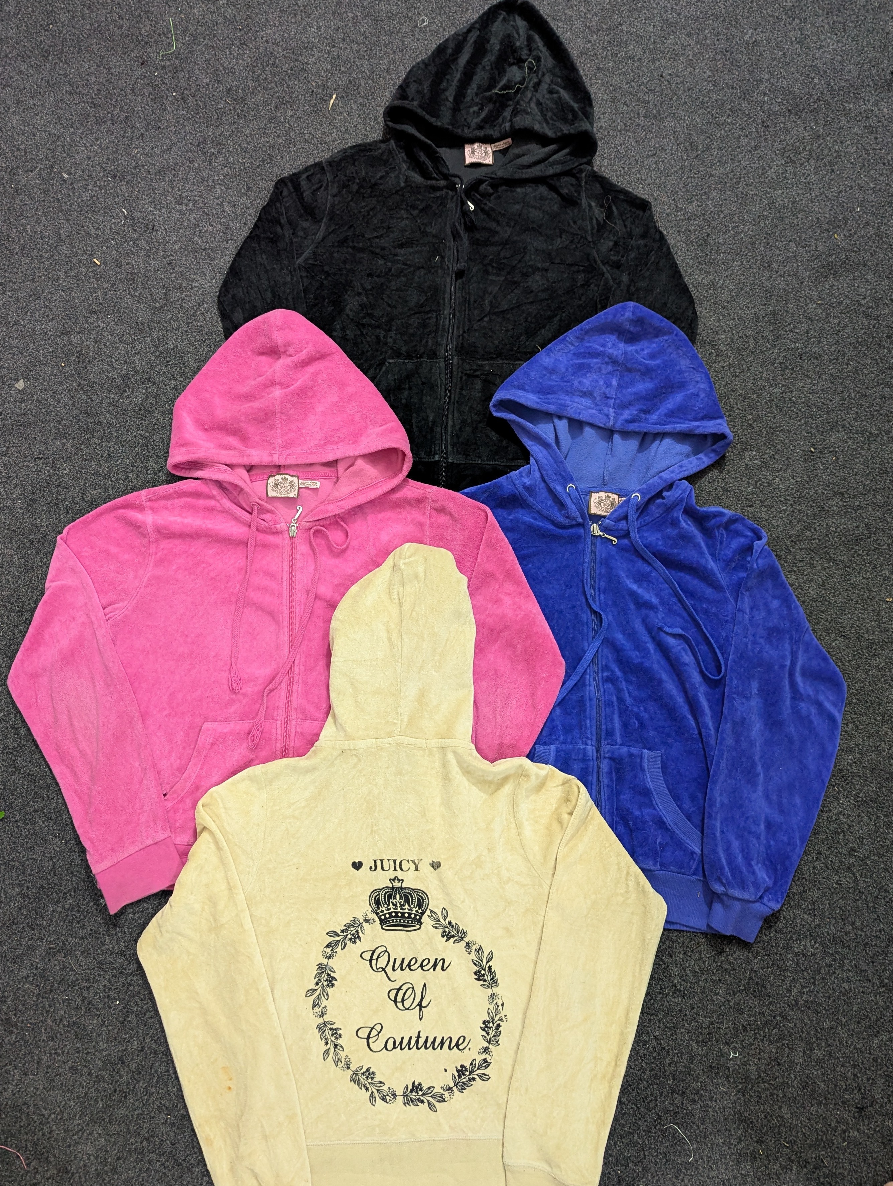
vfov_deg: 71.5
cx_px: 446
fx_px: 823
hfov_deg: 56.9
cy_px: 593
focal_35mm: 24
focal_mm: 6.81
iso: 767
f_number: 1.85
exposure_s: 1/59.1
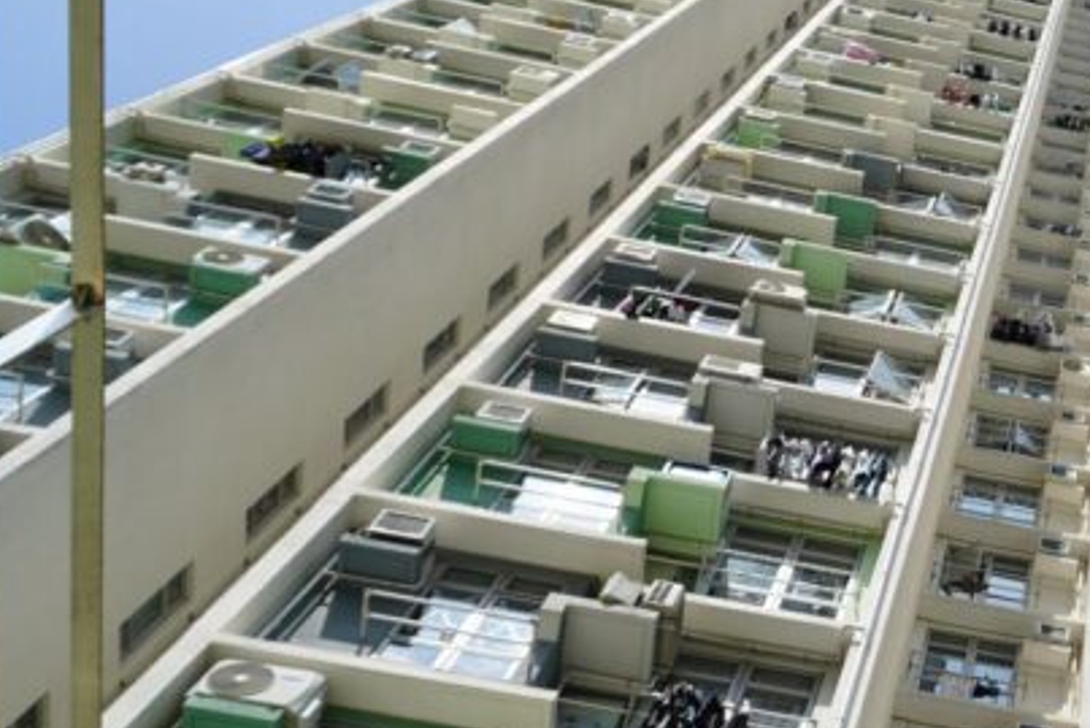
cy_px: 413
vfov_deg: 22.3
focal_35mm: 61
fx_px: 1848
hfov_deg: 29.3
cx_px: 1236
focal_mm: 16
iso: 100
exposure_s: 1/1000
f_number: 5
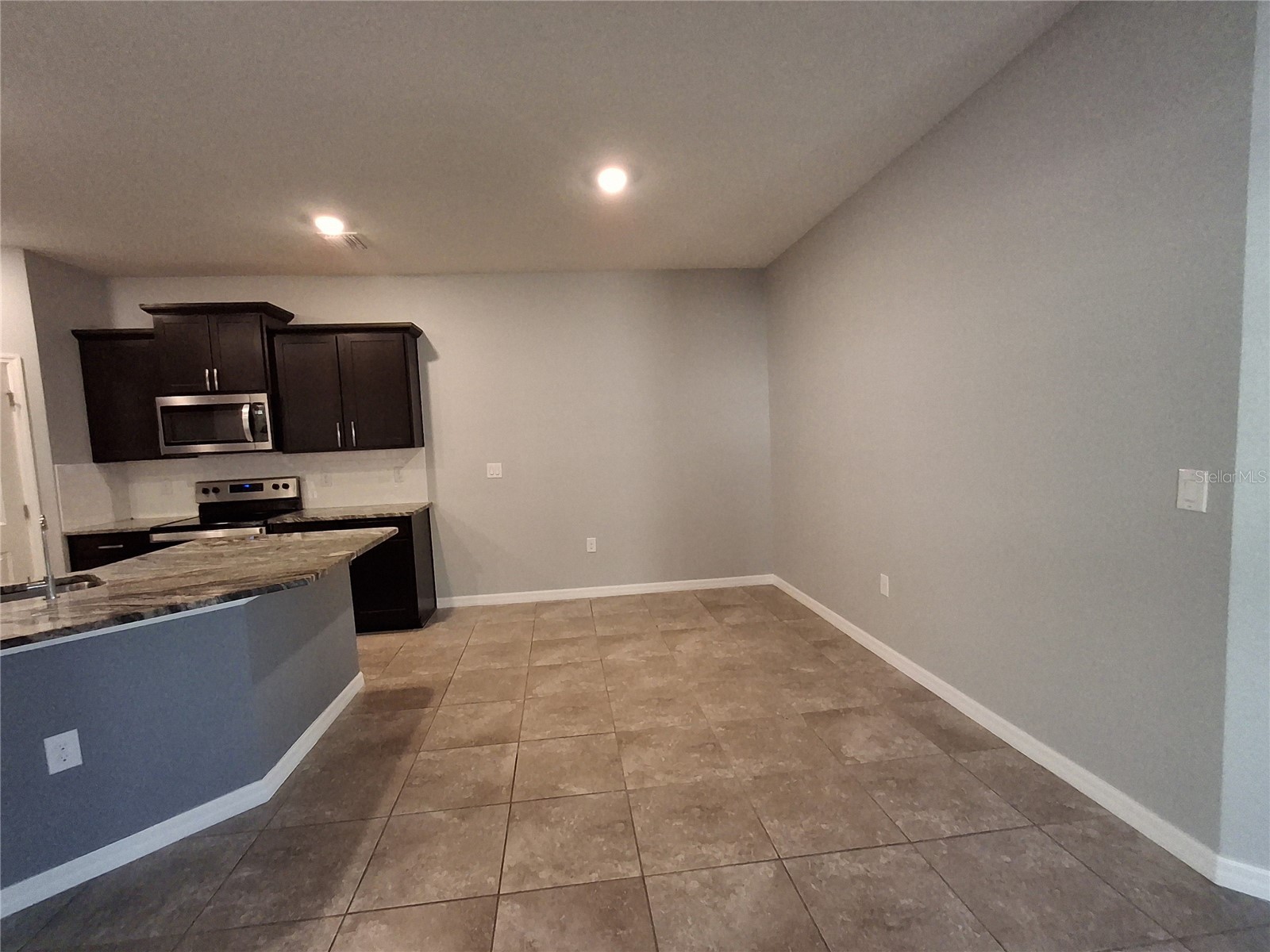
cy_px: 476
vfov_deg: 78.1
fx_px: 587
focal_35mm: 16
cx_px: 635
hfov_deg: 94.5
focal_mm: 1.64
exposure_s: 1/40
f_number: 2.2
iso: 200
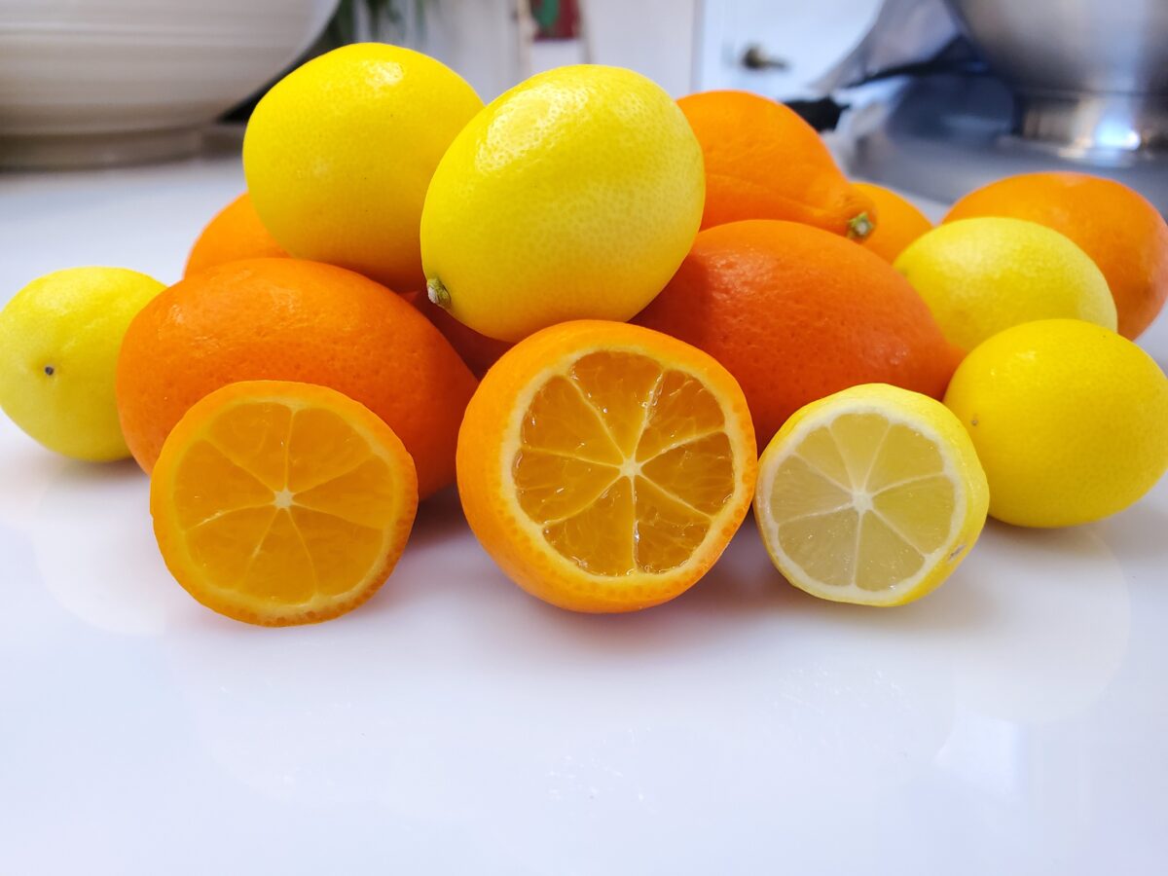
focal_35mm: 26
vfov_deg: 53.1
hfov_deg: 67.3
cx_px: 584
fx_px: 877
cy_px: 438
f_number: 2.4
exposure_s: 1/120
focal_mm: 4.3
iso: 320
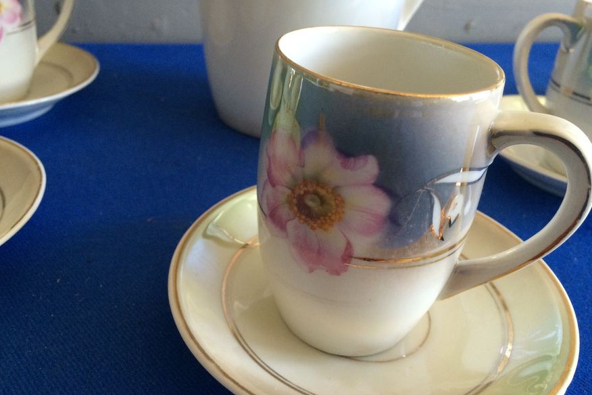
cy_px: 177
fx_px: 510
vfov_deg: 42.3
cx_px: 298
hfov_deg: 60.3
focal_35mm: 31
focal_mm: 4.15
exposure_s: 1/30
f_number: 2.2
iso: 64
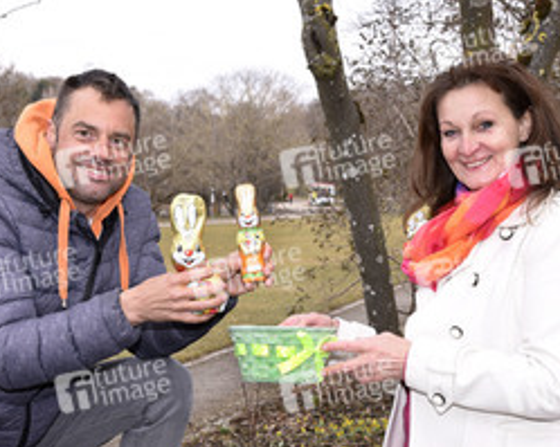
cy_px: 330
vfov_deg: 22.3
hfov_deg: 27.9
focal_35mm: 68
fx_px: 1127
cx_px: 278
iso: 250
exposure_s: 1/160
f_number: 8
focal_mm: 40
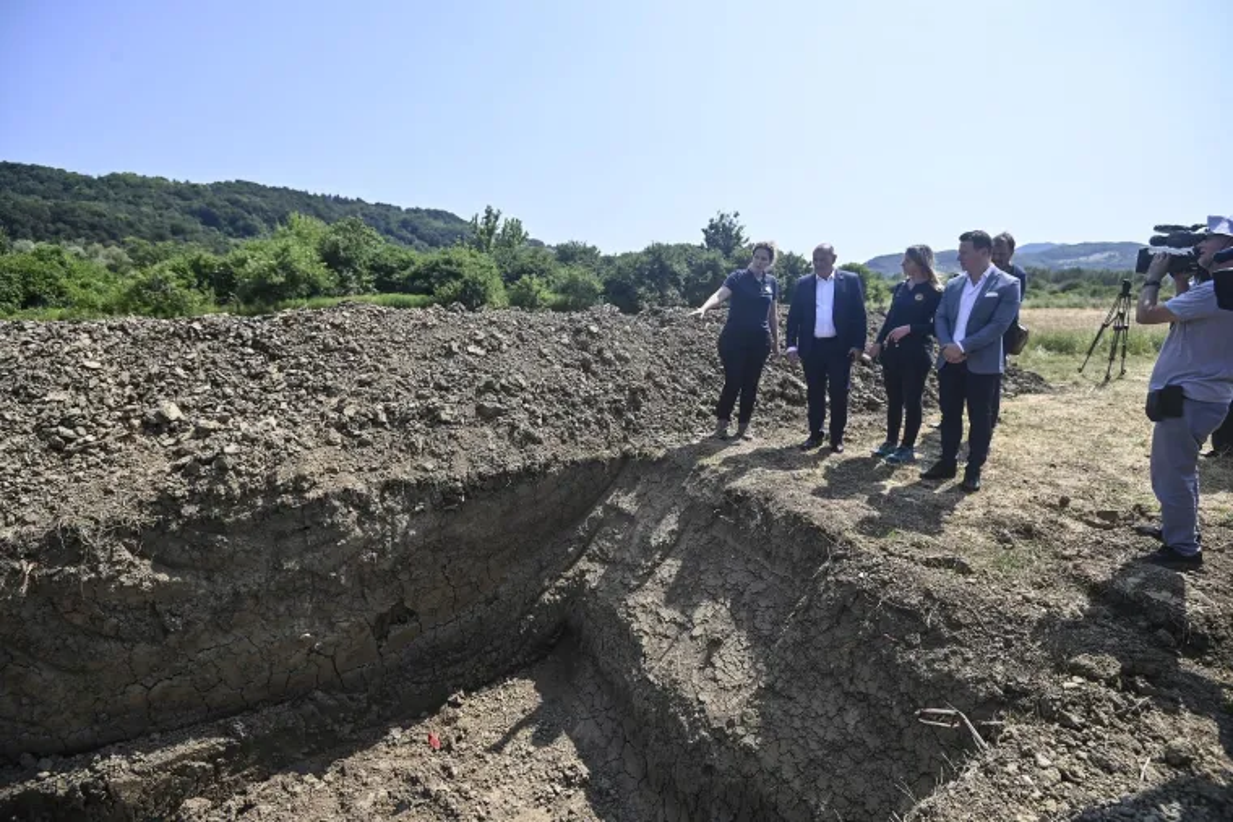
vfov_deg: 73.8
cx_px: 616
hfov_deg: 96.7
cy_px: 411
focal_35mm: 16
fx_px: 548
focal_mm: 16
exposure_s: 1/1000
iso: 100
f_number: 4
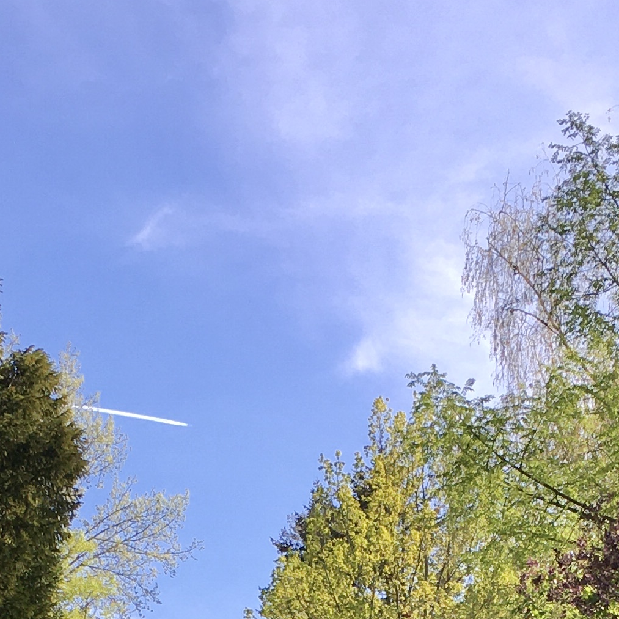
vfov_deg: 15.6
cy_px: 950
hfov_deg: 17.1
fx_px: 2064
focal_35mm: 102
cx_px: 278
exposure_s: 1/739
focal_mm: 4.15
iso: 25
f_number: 2.2
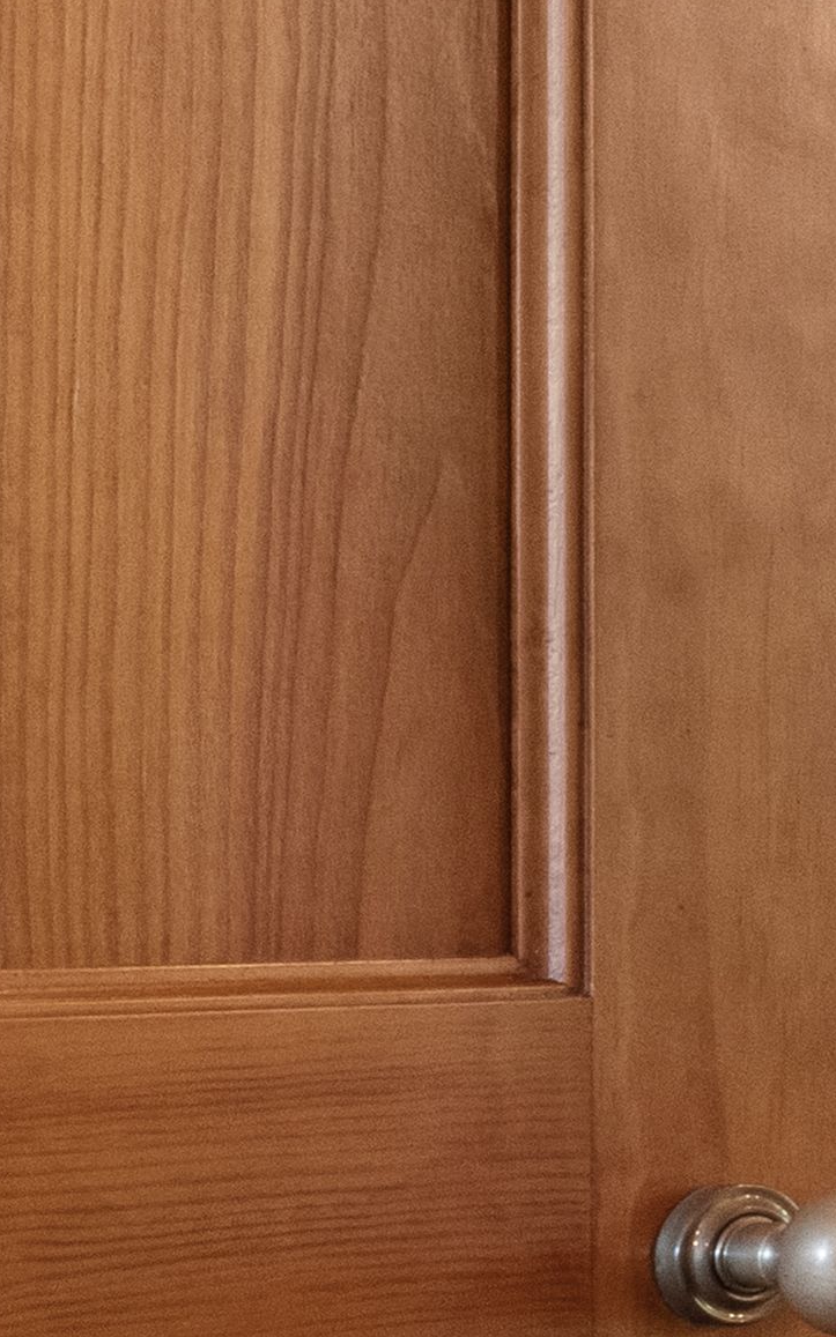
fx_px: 4916
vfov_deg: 15.5
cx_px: 5483
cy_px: 783
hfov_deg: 4.7
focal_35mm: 135
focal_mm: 16.1
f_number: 11
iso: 1600
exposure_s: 2.5
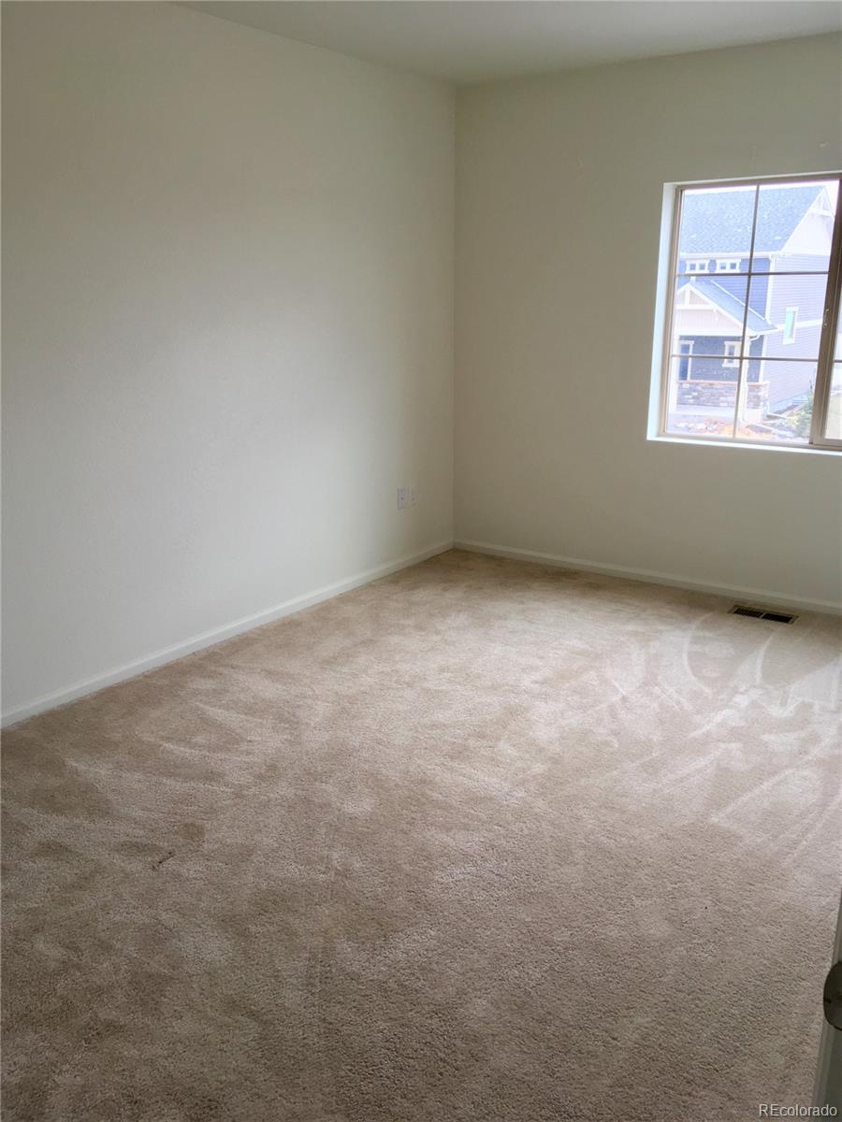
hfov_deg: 48.2
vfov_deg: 61.7
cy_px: 561
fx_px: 941
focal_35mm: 29
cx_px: 421
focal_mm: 4.15
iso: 40
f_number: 2.2
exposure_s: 1/120
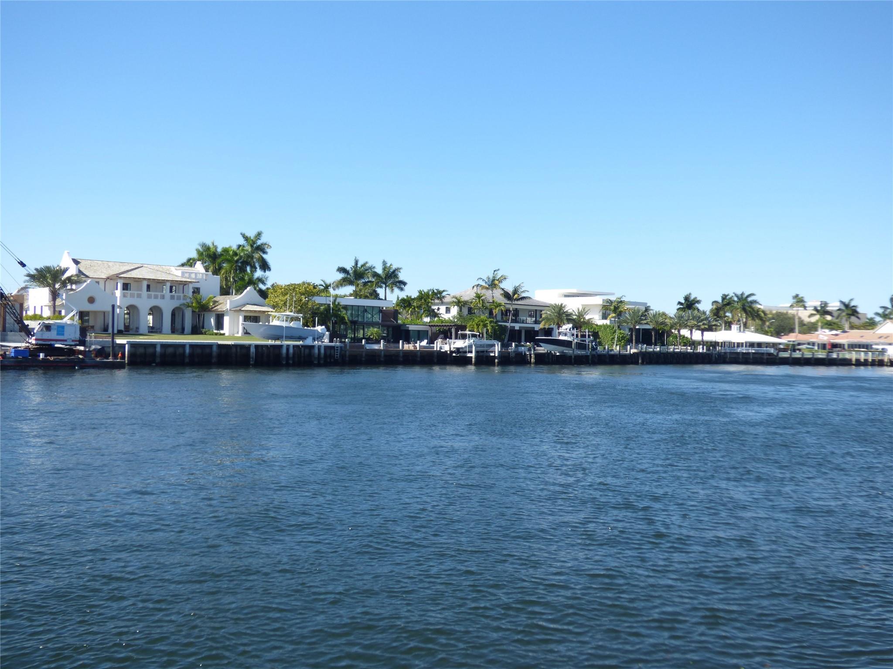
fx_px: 851
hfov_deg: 55.4
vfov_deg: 42.9
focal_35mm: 33
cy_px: 334
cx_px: 446
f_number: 3.4
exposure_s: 1/800
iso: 100
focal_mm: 5.97
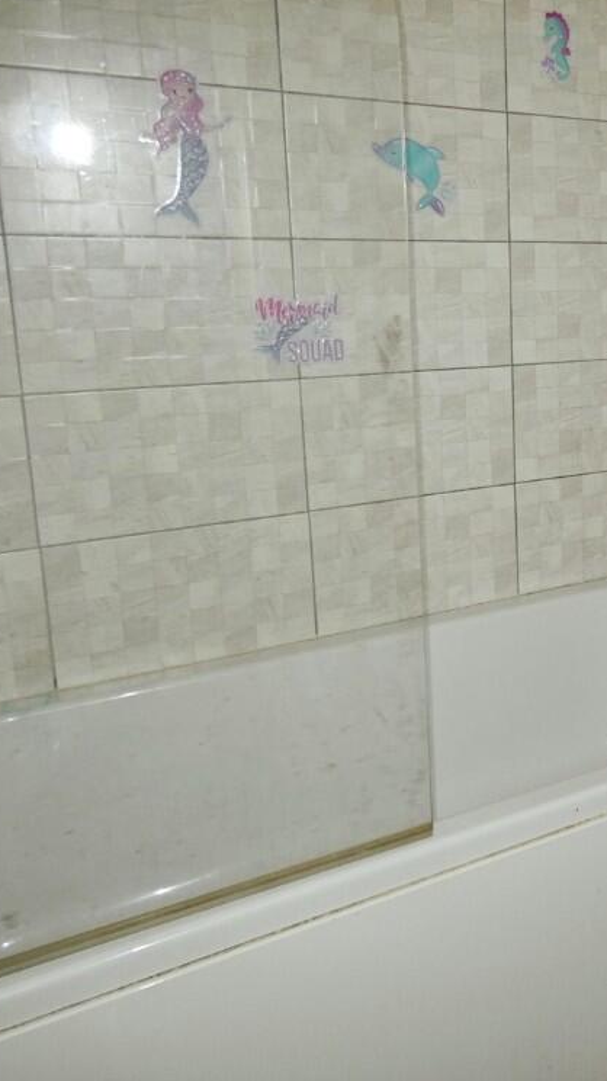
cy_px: 525
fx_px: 859
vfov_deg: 64.3
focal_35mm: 30
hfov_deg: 33.0
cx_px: 698
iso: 80
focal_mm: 3.6
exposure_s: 1/60
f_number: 2.8
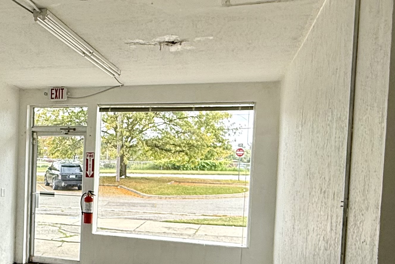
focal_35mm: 44
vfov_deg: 30.2
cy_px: 187
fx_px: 483
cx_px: 44
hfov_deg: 41.2
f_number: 2.2
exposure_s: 1/336
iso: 50
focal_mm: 2.22
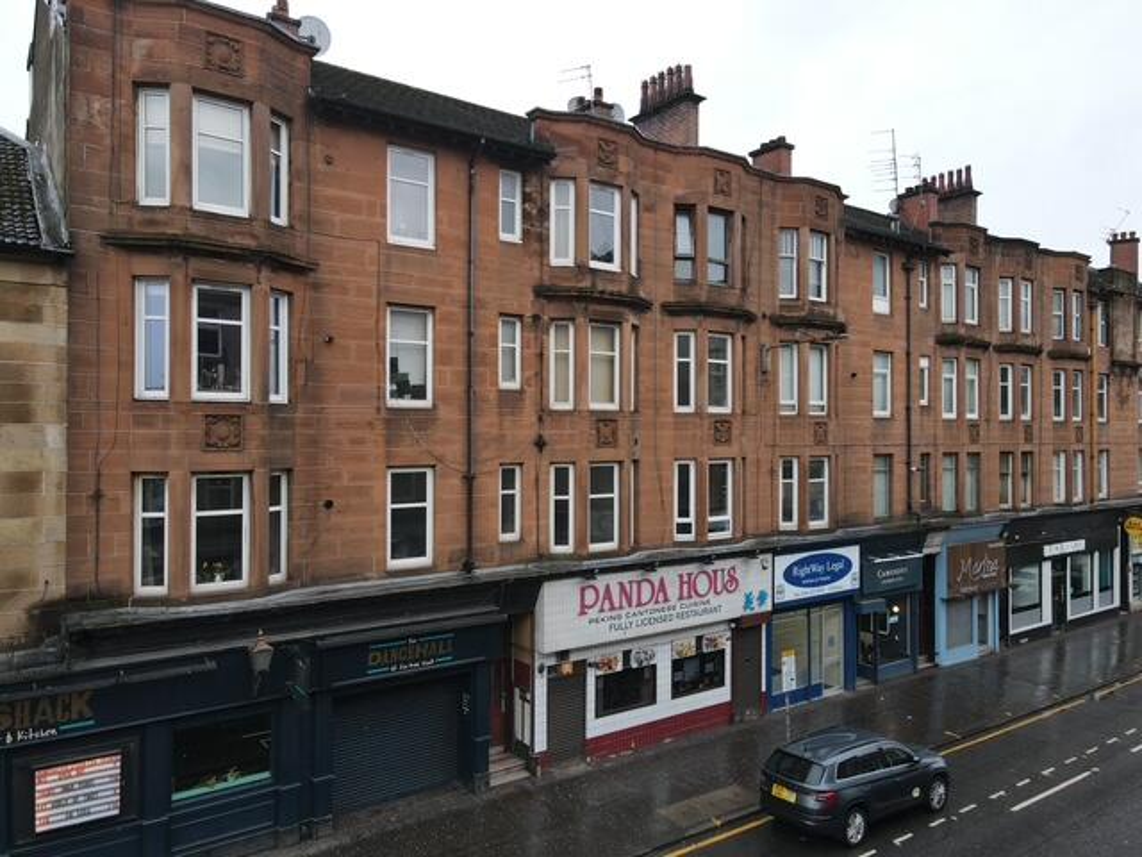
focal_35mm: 24
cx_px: 571
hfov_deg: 71.6
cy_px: 428
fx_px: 792
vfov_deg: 56.8
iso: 100
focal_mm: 4.5
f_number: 2.8
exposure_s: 1/50
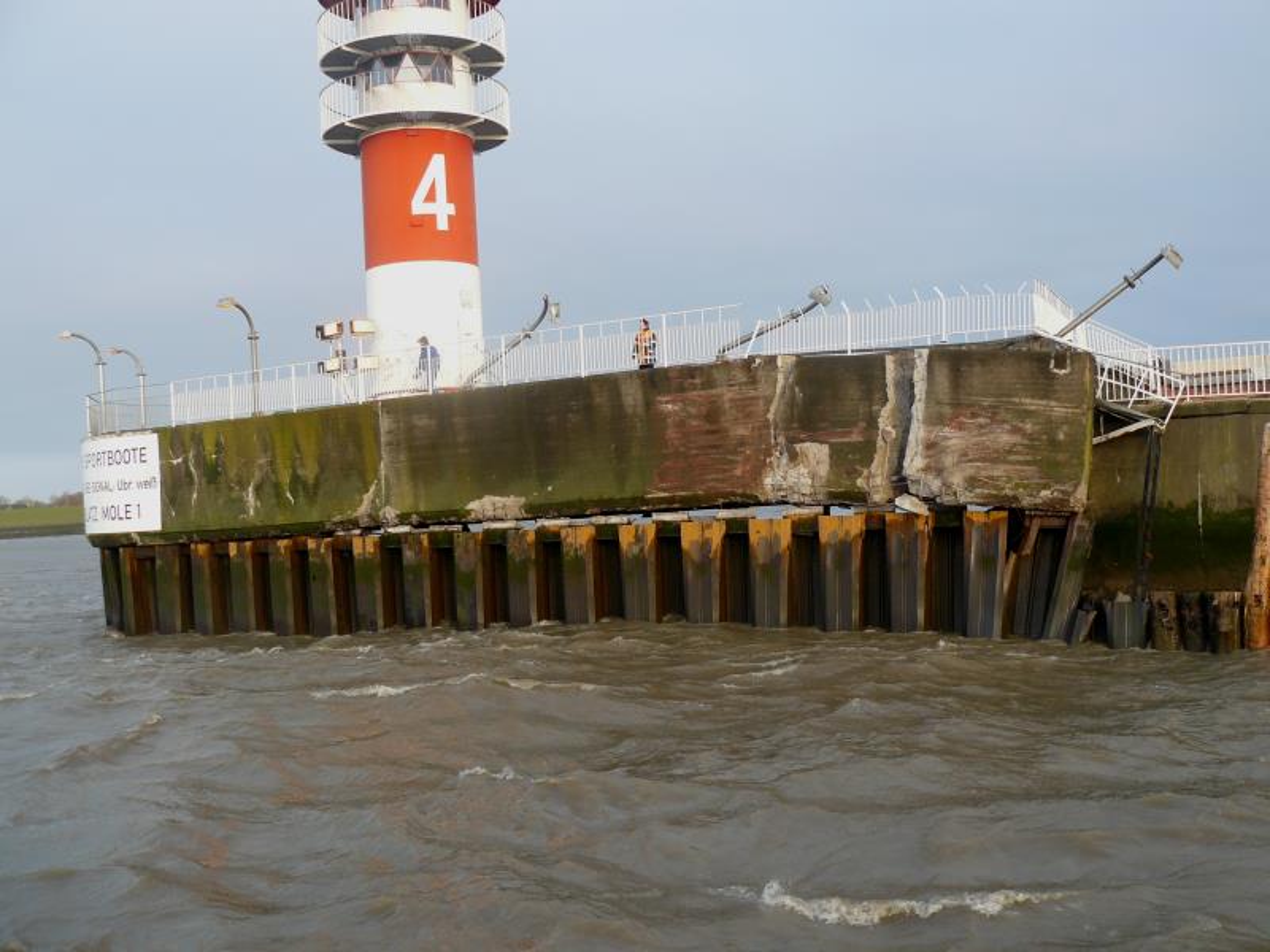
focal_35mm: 38
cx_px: 635
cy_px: 476
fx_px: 1394
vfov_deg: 37.7
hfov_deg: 49.0
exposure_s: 1/100
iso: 100
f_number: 3.2
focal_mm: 6.3
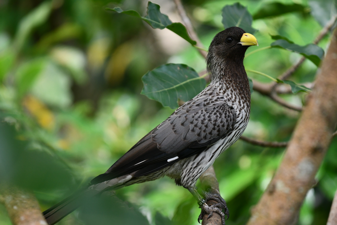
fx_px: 2808
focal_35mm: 300
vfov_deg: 4.6
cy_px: 112
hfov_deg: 6.9
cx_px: 168
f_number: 4
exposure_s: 1/500
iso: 800
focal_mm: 200
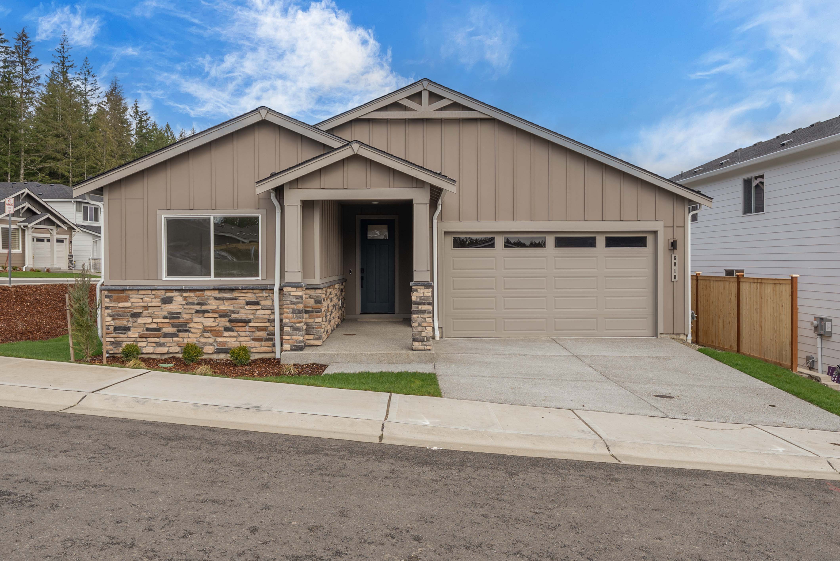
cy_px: 280
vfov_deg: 62.0
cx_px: 420
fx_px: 467
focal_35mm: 20
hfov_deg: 83.9
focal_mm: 20
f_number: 7.1
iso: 80
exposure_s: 1/125
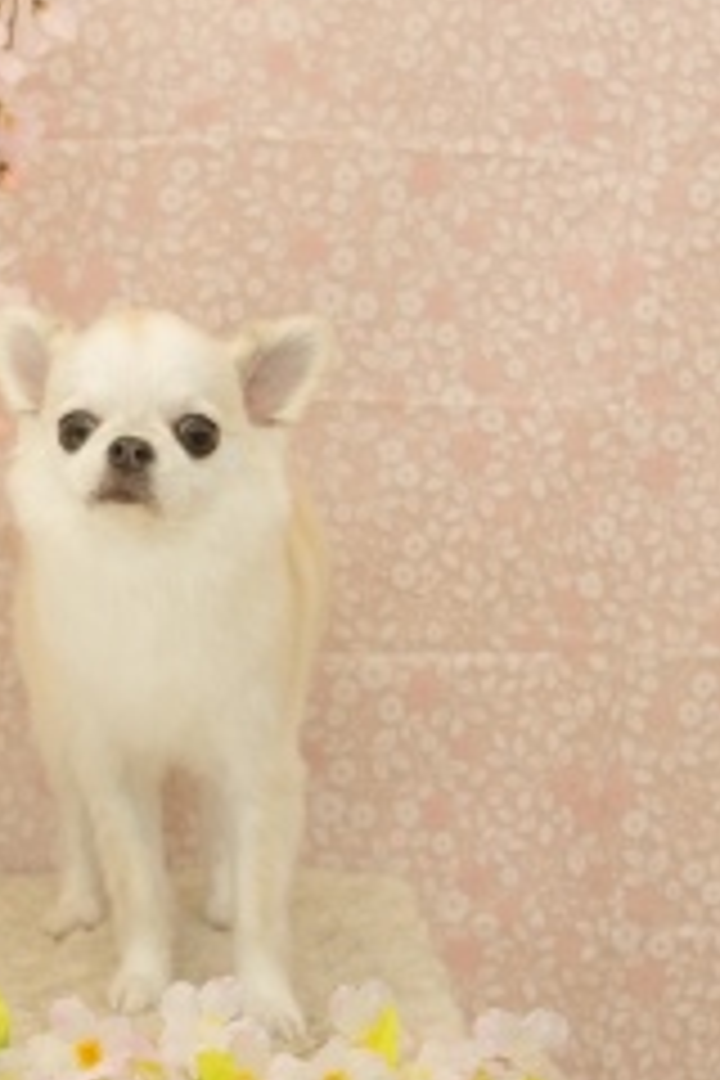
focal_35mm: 70
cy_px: 468
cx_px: 130
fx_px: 2100
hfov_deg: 19.2
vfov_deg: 28.8
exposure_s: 1/125
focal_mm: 28
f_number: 3.5
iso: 1250
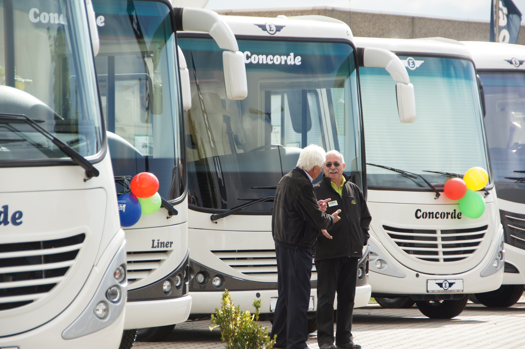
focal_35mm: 180
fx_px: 2621
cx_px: 262
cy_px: 174
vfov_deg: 7.6
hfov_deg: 11.4
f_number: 6.3
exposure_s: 1/200
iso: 100
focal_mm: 120
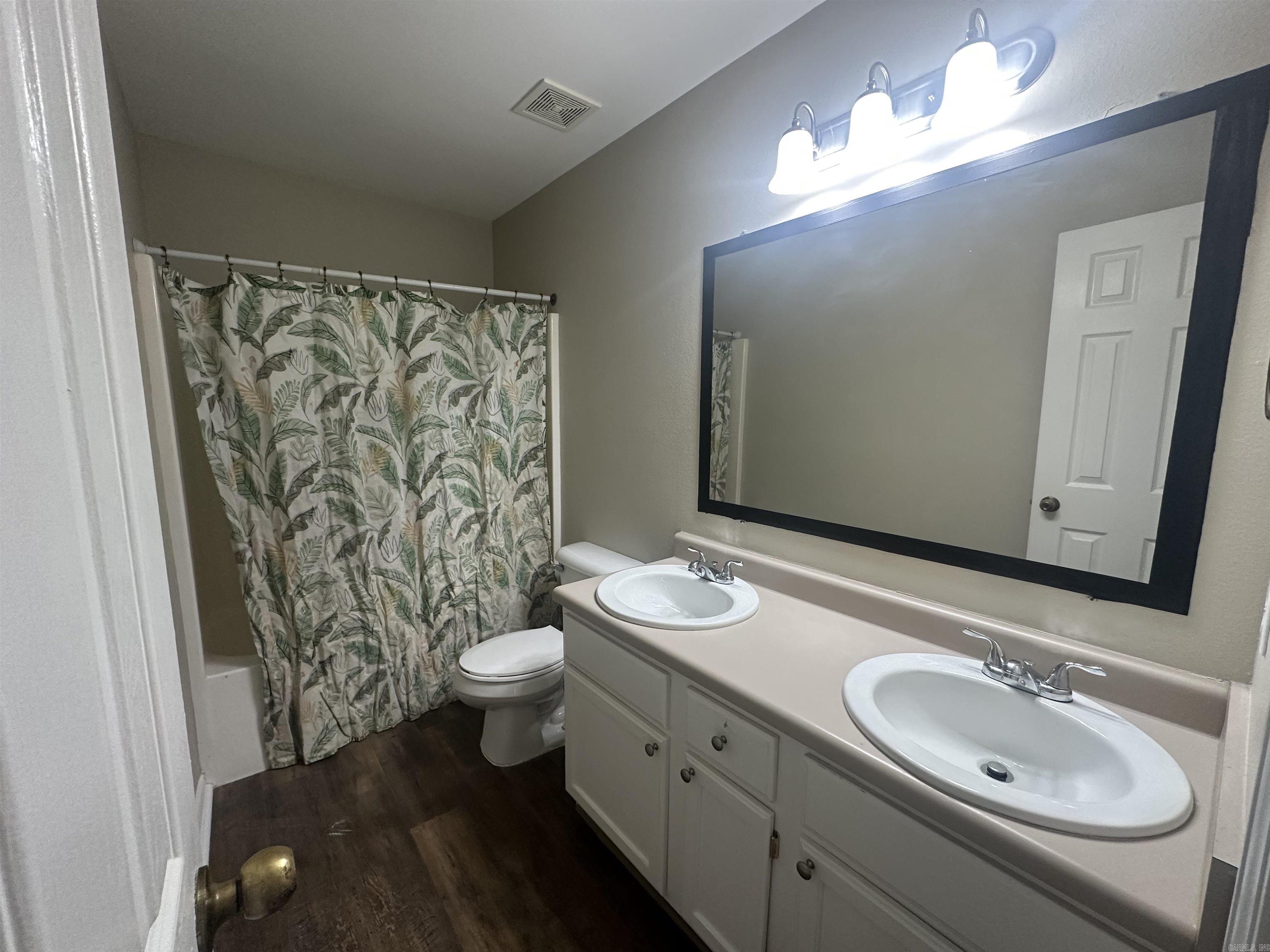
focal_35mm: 14
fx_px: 514
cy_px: 476
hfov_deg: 102.1
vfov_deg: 85.7
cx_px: 635
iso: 250
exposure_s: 1/120
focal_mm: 2.22
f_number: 2.2
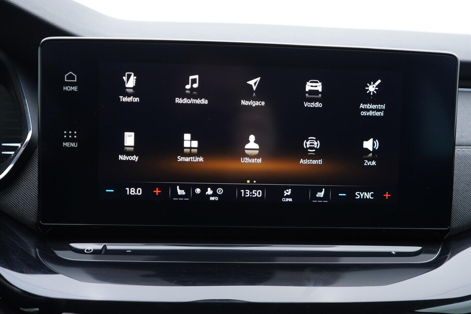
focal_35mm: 36
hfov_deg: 53.1
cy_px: 157
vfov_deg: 36.9
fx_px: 471
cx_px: 236
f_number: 2.8
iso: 250
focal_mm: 24
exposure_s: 1/40
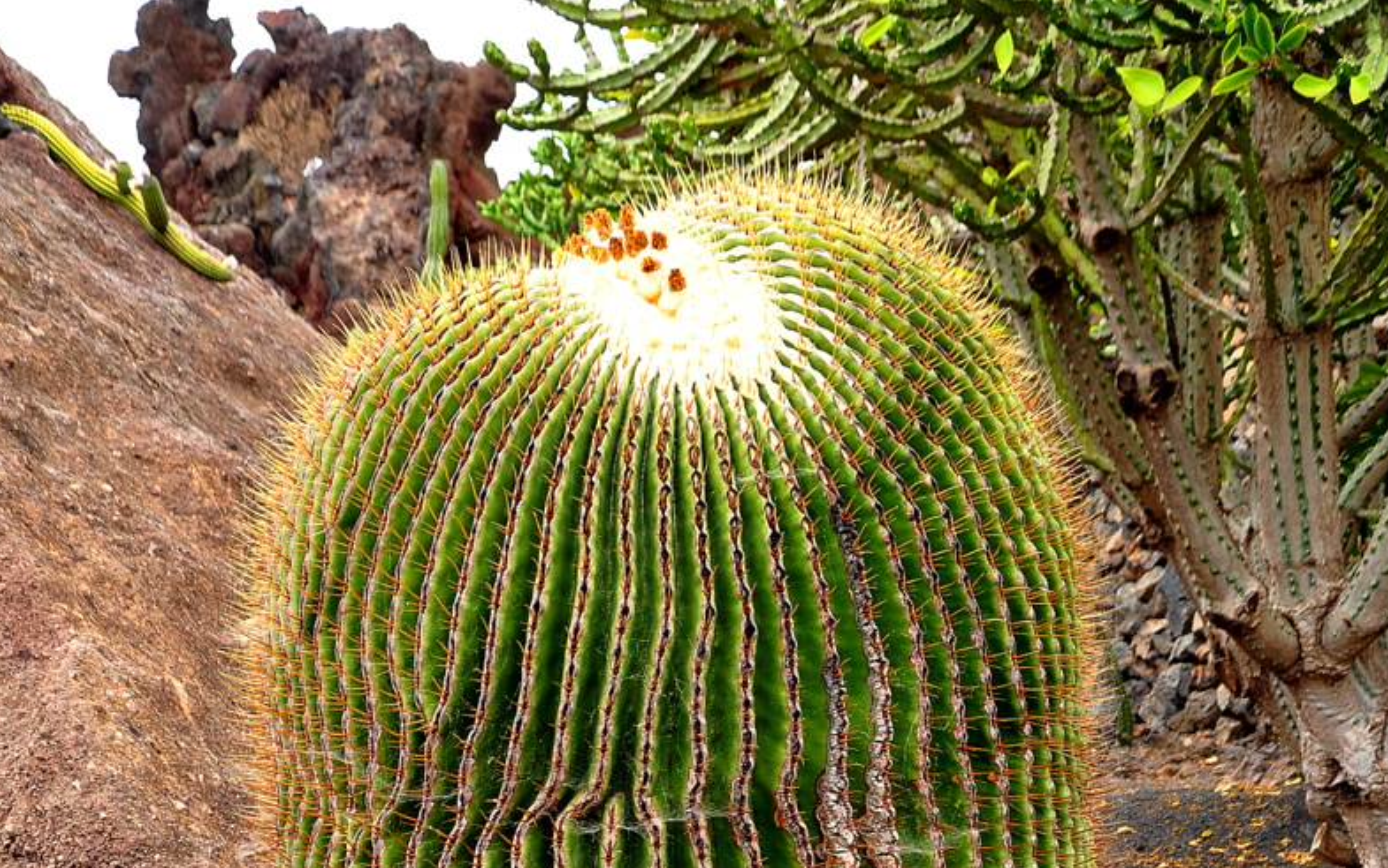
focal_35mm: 56
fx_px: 2119
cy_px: 1031
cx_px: 698
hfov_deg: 36.3
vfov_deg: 21.6
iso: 400
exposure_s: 1/200
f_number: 7.1
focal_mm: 24
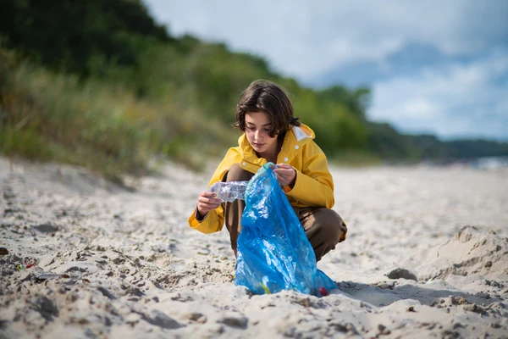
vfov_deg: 16.1
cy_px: 170
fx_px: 1199
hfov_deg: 23.9
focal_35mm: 85
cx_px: 254
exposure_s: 1/2000
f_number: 1.8
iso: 64
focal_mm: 85
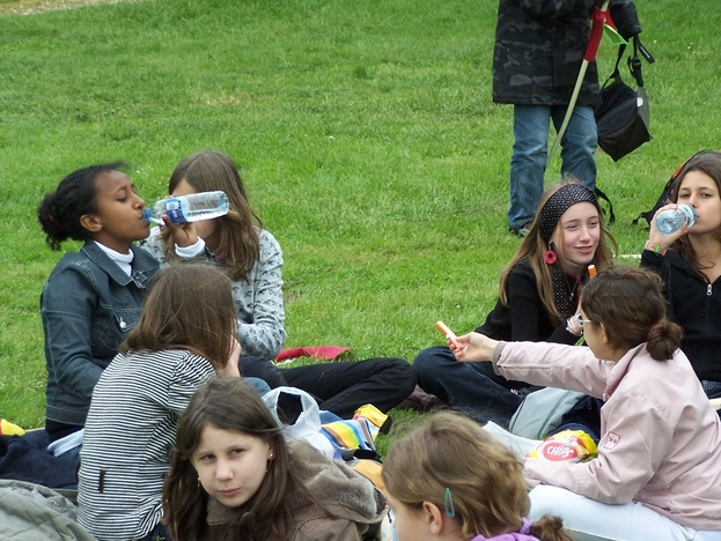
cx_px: 440
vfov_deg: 8.6
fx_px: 3605
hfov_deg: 11.4
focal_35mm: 173
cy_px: 274
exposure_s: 1/350
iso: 80
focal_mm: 23.1
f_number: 3.2
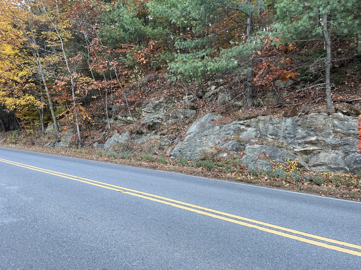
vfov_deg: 53.1
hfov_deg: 67.3
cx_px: 180
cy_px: 135
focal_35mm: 26
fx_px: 271
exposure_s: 1/121
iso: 125
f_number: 1.6
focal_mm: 5.1
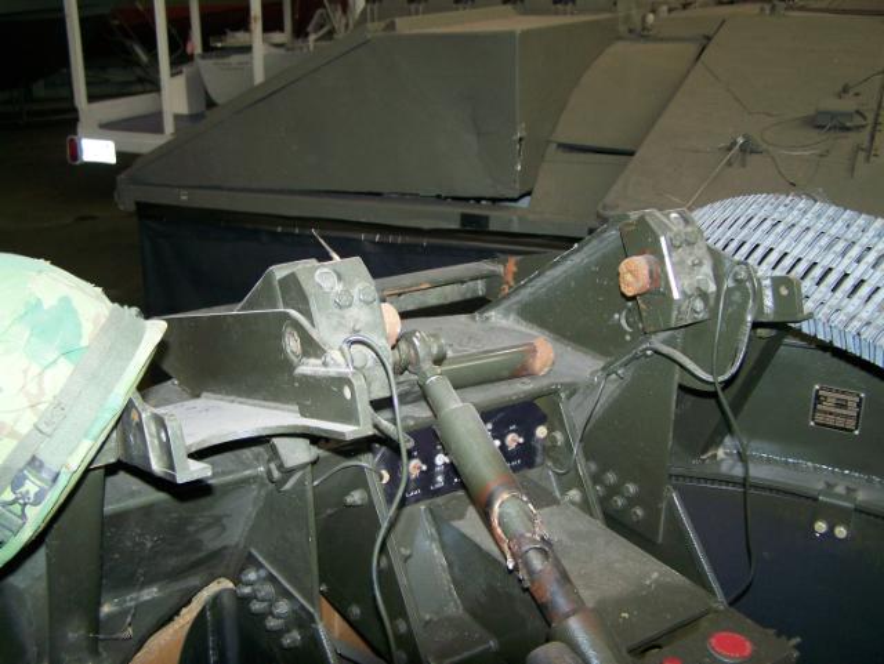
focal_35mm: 38
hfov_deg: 48.9
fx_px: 971
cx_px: 442
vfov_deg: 37.8
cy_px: 332
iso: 160
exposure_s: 1/60
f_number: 2.8
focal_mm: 6.3
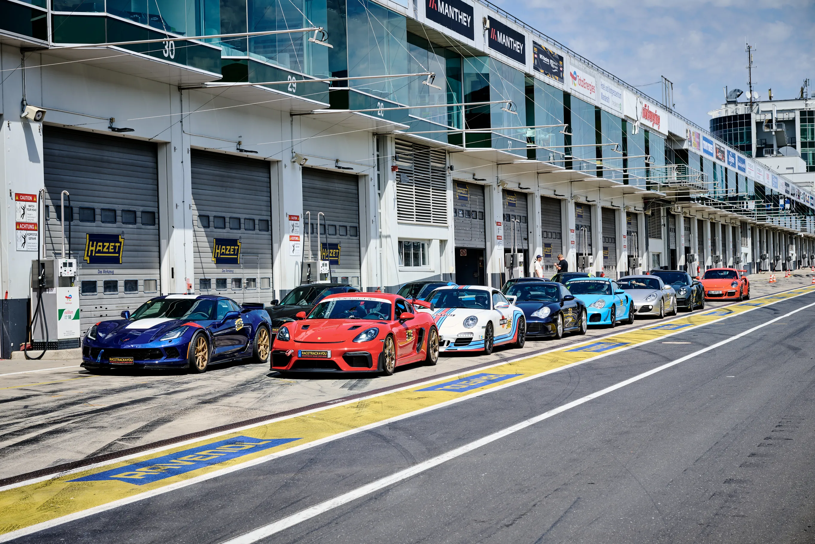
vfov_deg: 19.5
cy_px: 272
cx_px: 408
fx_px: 1585
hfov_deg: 28.8
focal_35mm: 70
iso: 32
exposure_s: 1/100
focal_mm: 70
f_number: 8
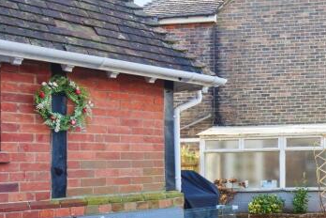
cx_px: 323
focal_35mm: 50
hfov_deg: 35.9
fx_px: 453
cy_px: 199
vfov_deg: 26.1
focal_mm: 17
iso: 640
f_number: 8
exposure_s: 1/100
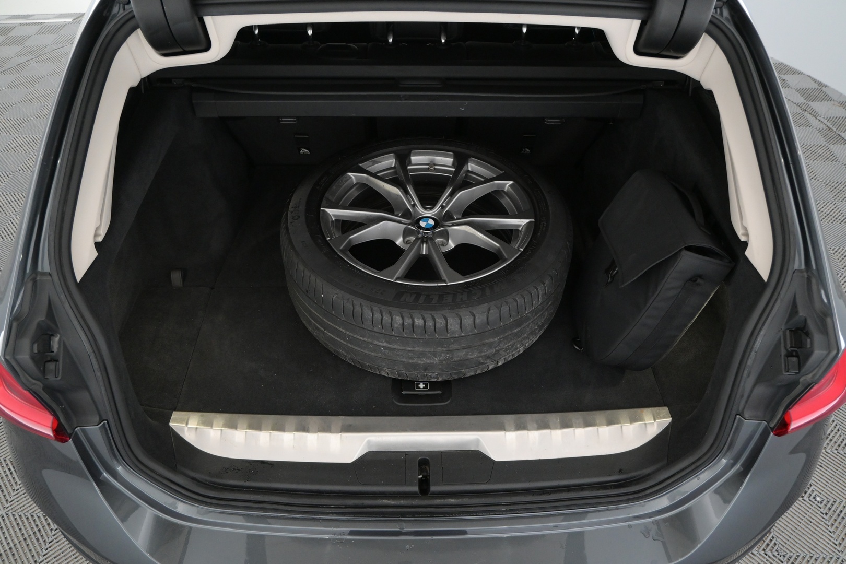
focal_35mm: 28
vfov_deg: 46.8
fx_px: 652
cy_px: 282
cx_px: 423
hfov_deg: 65.9
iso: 2500
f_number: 4.5
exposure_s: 1/80
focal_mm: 18.5
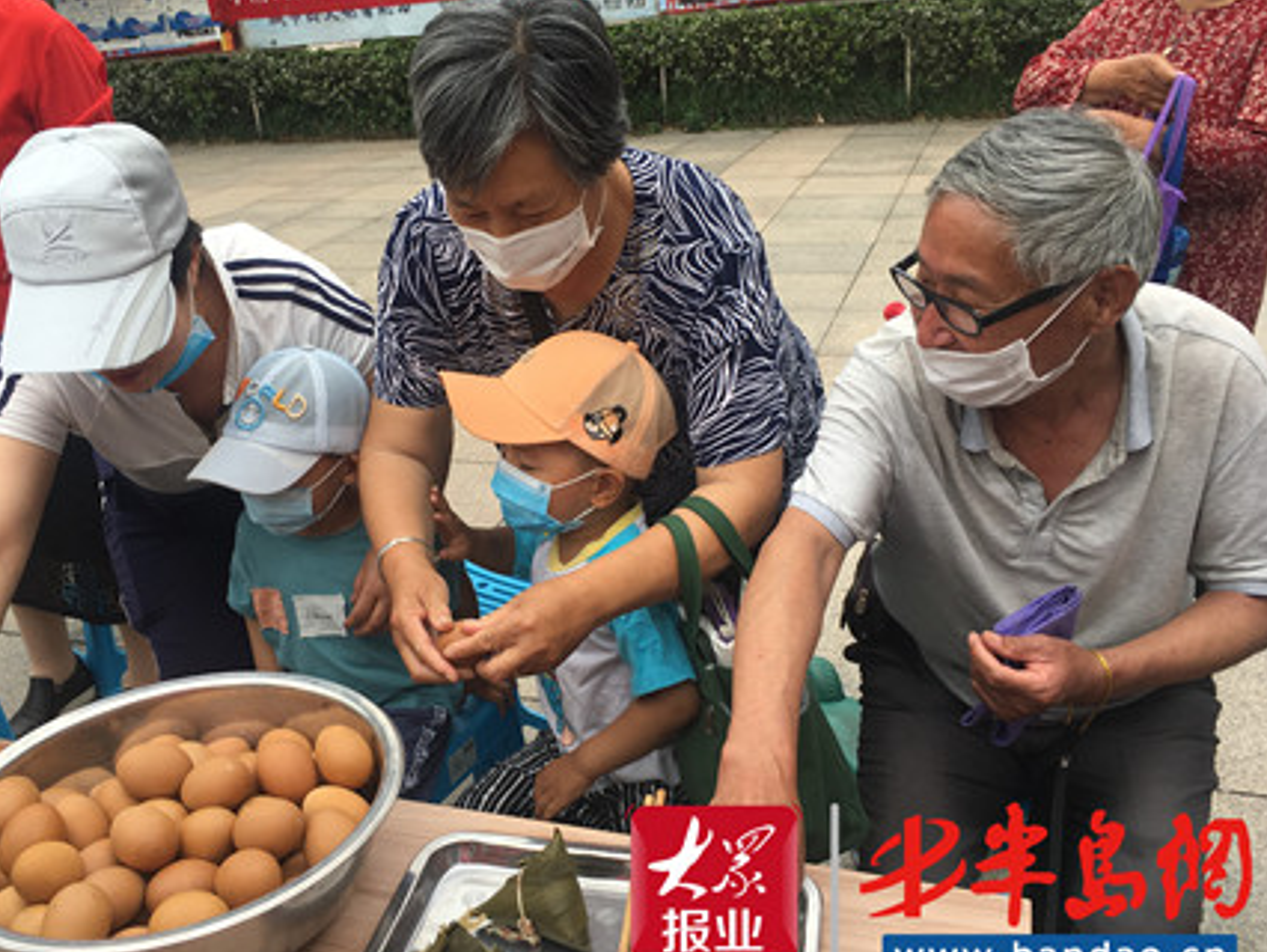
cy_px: 475
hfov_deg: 53.8
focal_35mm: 34
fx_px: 1245
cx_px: 550
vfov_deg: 41.8
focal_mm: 4.15
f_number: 2.2
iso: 25
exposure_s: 1/452
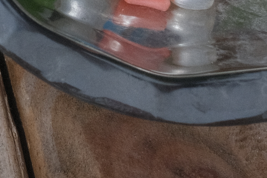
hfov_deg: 6.9
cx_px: -563
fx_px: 1966
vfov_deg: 5.1
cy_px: -223
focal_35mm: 265
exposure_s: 1/4000
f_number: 8
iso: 640
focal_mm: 27
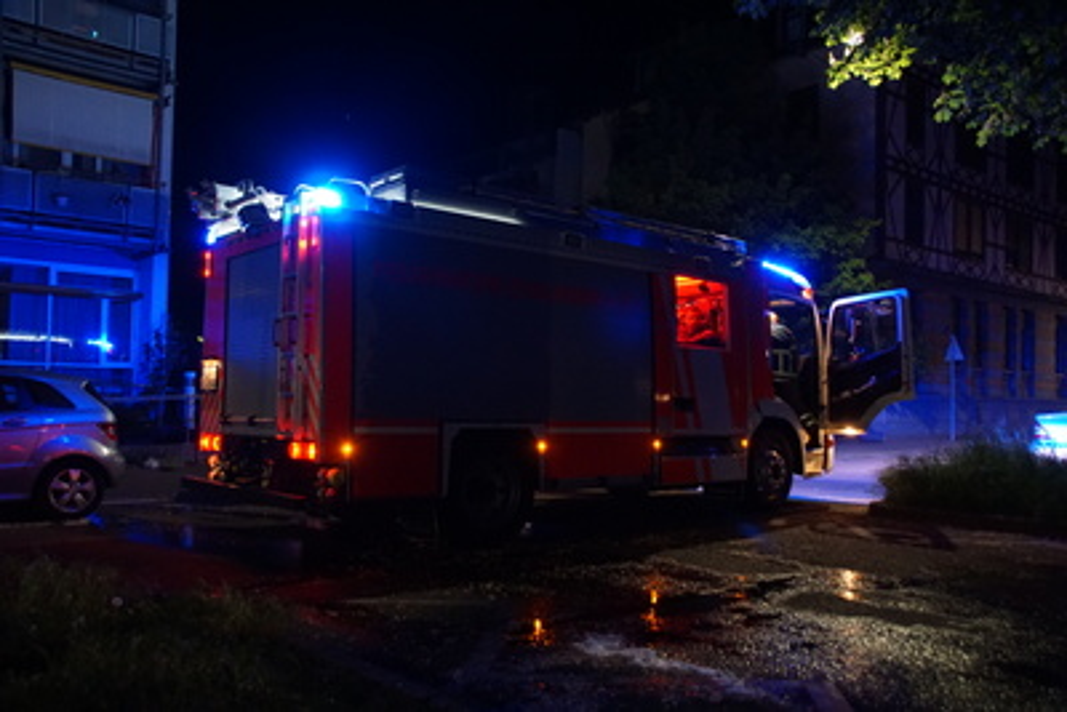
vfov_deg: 40.0
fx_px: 978
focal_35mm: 33
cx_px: 534
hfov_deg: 57.2
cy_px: 356
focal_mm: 22
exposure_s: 1/13
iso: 2500
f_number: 4.5
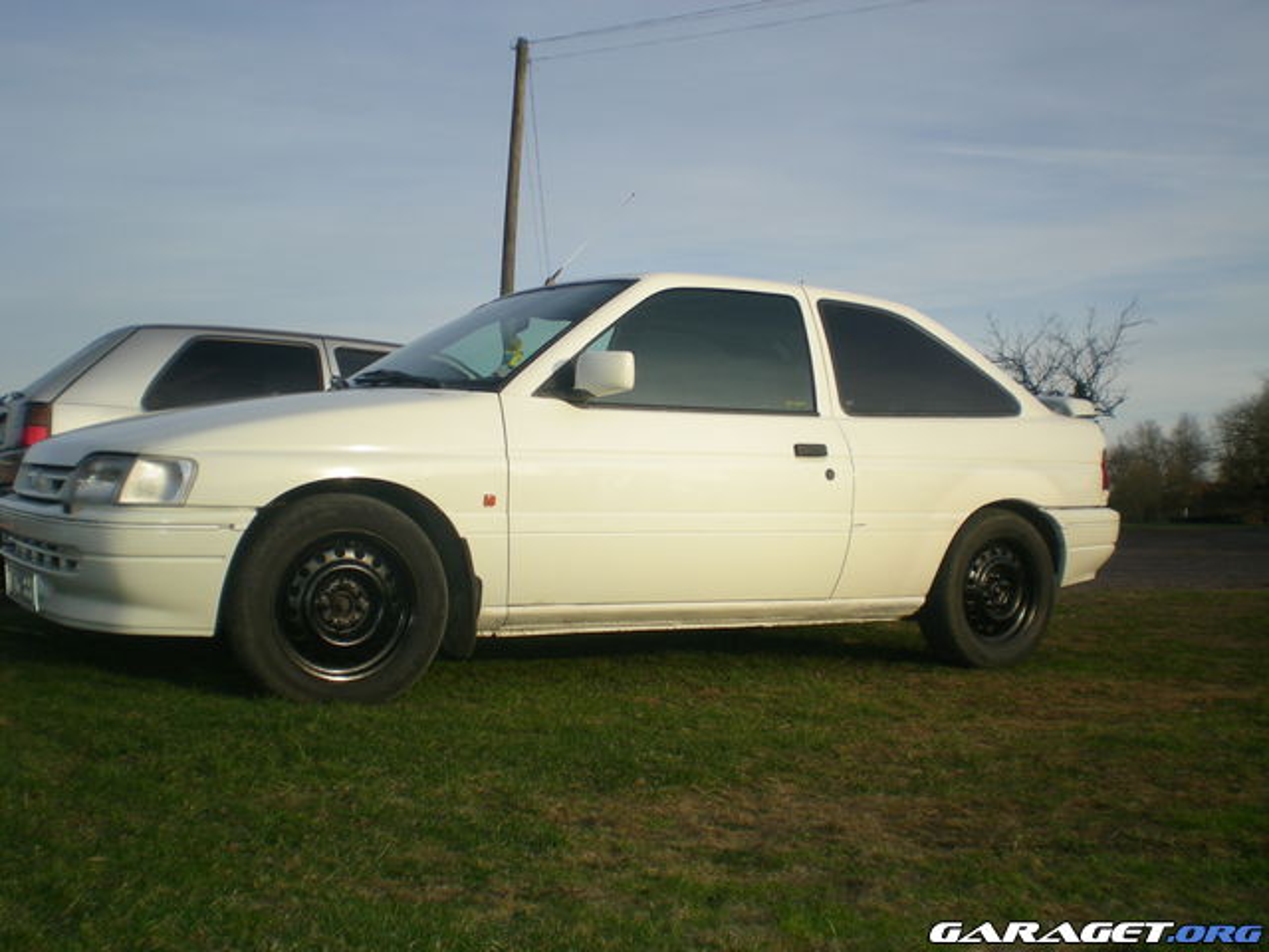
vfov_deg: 37.7
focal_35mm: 38
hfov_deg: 49.0
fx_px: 1393
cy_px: 476
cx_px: 634
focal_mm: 6.3
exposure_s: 1/282
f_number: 4.6
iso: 77
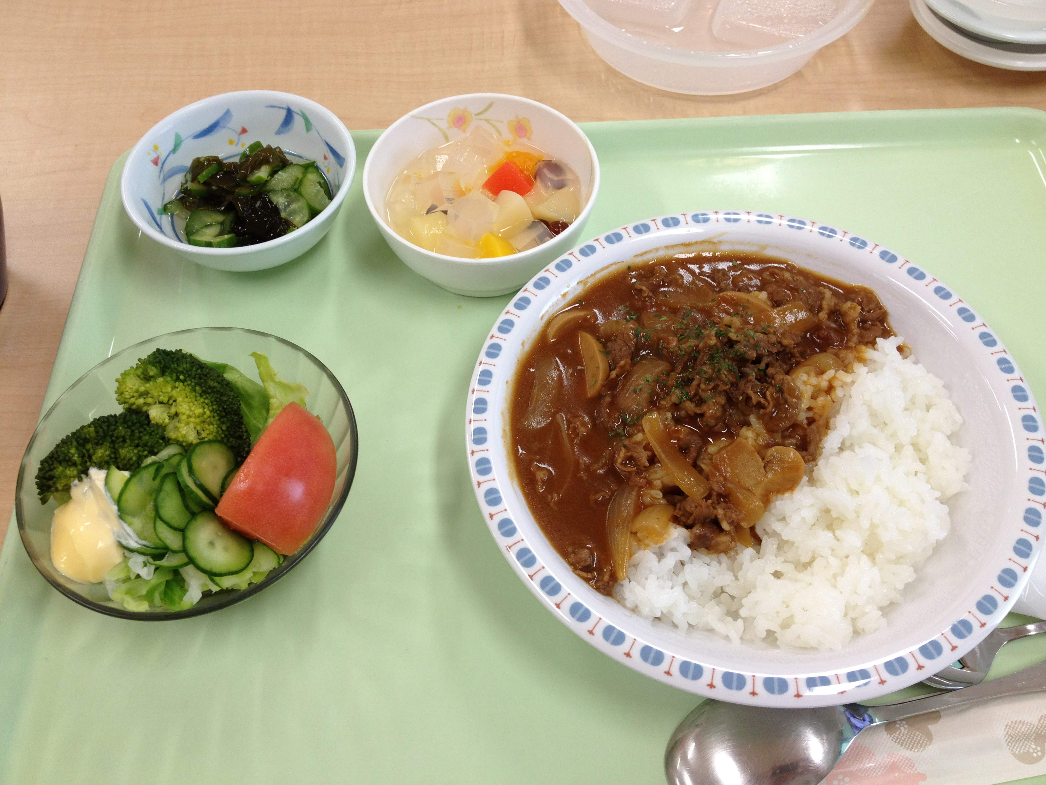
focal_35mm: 35
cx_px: 523
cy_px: 392
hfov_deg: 52.6
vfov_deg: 40.7
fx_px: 1058
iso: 80
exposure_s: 1/60
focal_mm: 4.28
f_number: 2.4
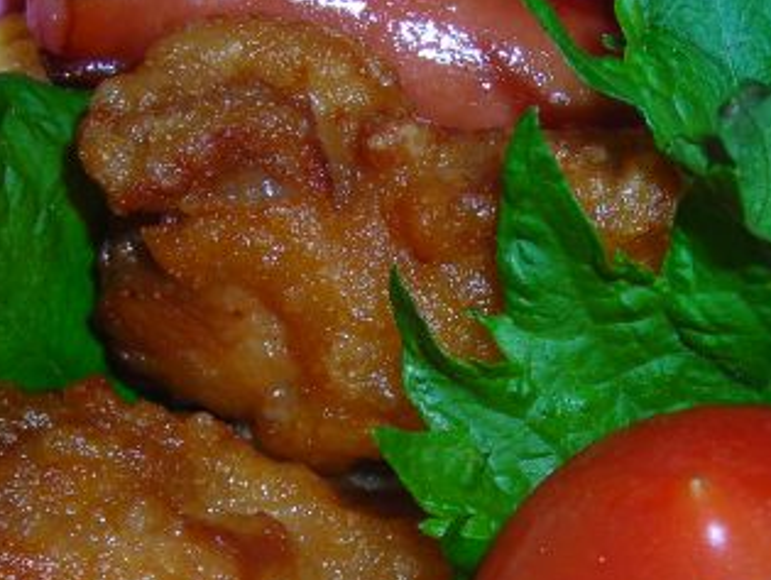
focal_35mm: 104
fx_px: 2319
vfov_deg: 14.2
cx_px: 575
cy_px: 448
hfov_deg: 18.8
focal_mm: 6.8
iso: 50
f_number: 6.6
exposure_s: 1/60.1
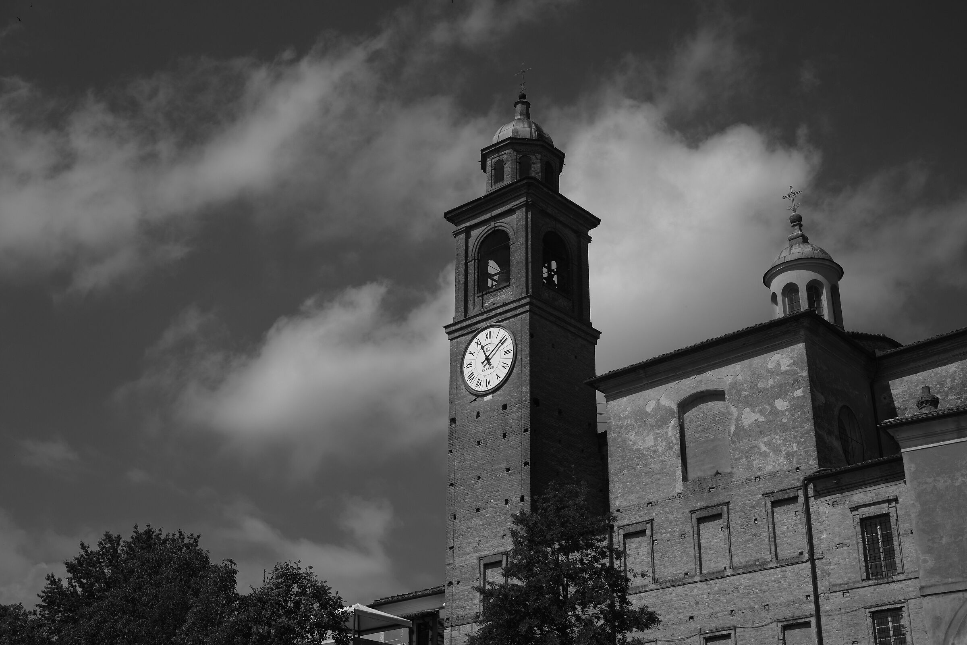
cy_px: 322
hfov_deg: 43.6
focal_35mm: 45
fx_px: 1209
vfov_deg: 29.9
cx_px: 484
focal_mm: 30
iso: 100
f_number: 9
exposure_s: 1/400
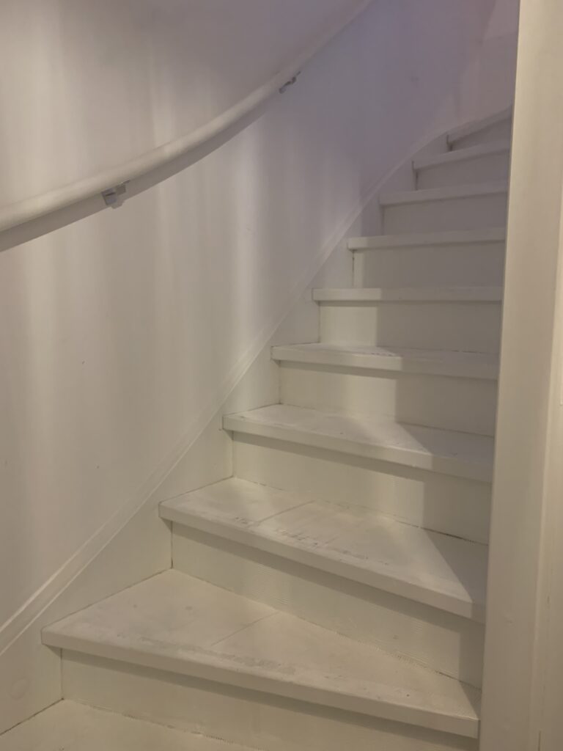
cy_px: 376
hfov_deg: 53.1
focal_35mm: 26
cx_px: 282
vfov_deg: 67.3
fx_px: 564
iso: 320
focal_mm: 4.25
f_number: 1.8
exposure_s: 1/33
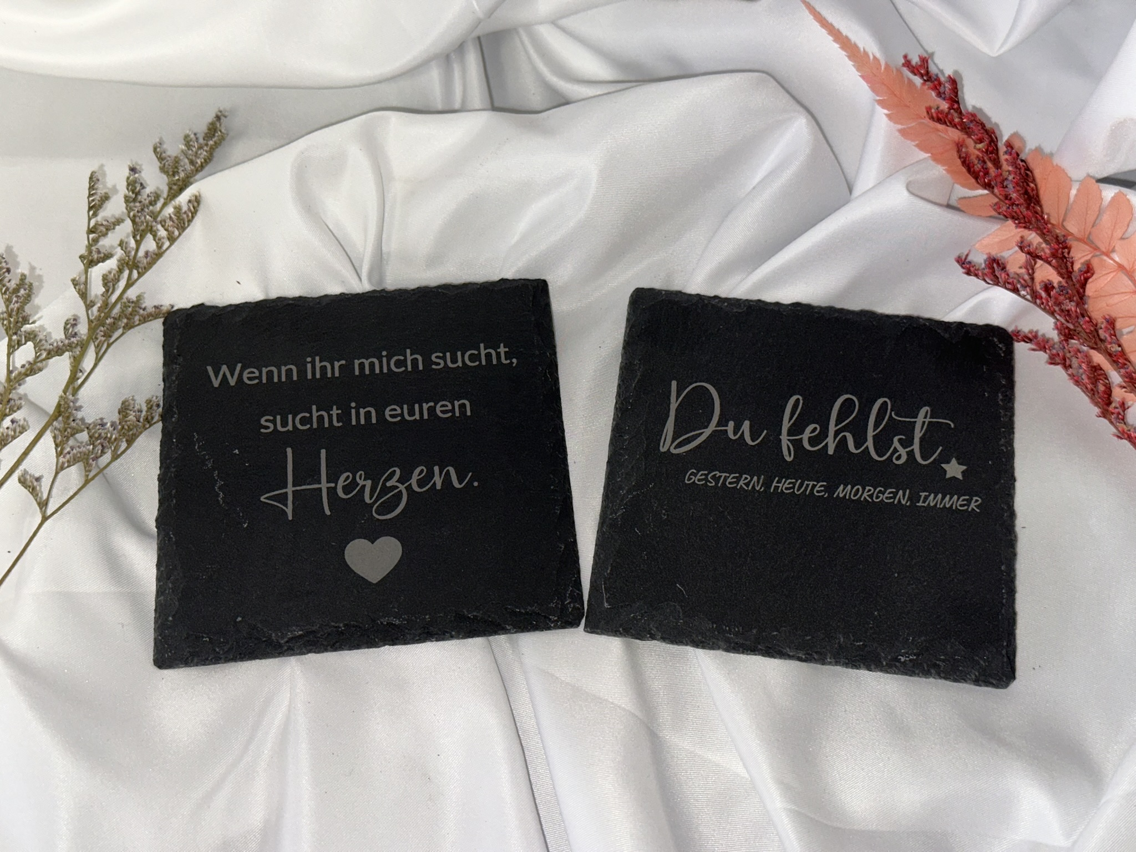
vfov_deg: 30.3
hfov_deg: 39.7
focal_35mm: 48
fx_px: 1575
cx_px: 568
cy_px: 426
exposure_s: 1/57
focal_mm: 6.86
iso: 40
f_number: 1.78
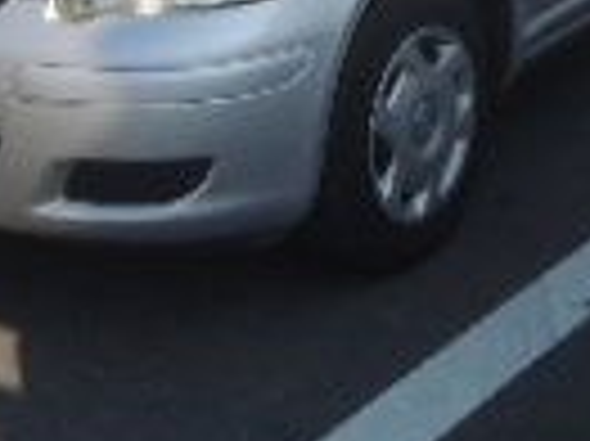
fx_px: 1992
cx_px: 392
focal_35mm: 117
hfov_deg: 16.8
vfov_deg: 11.1
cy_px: -518
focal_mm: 4.3
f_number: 2.8
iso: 100
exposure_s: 1/1000
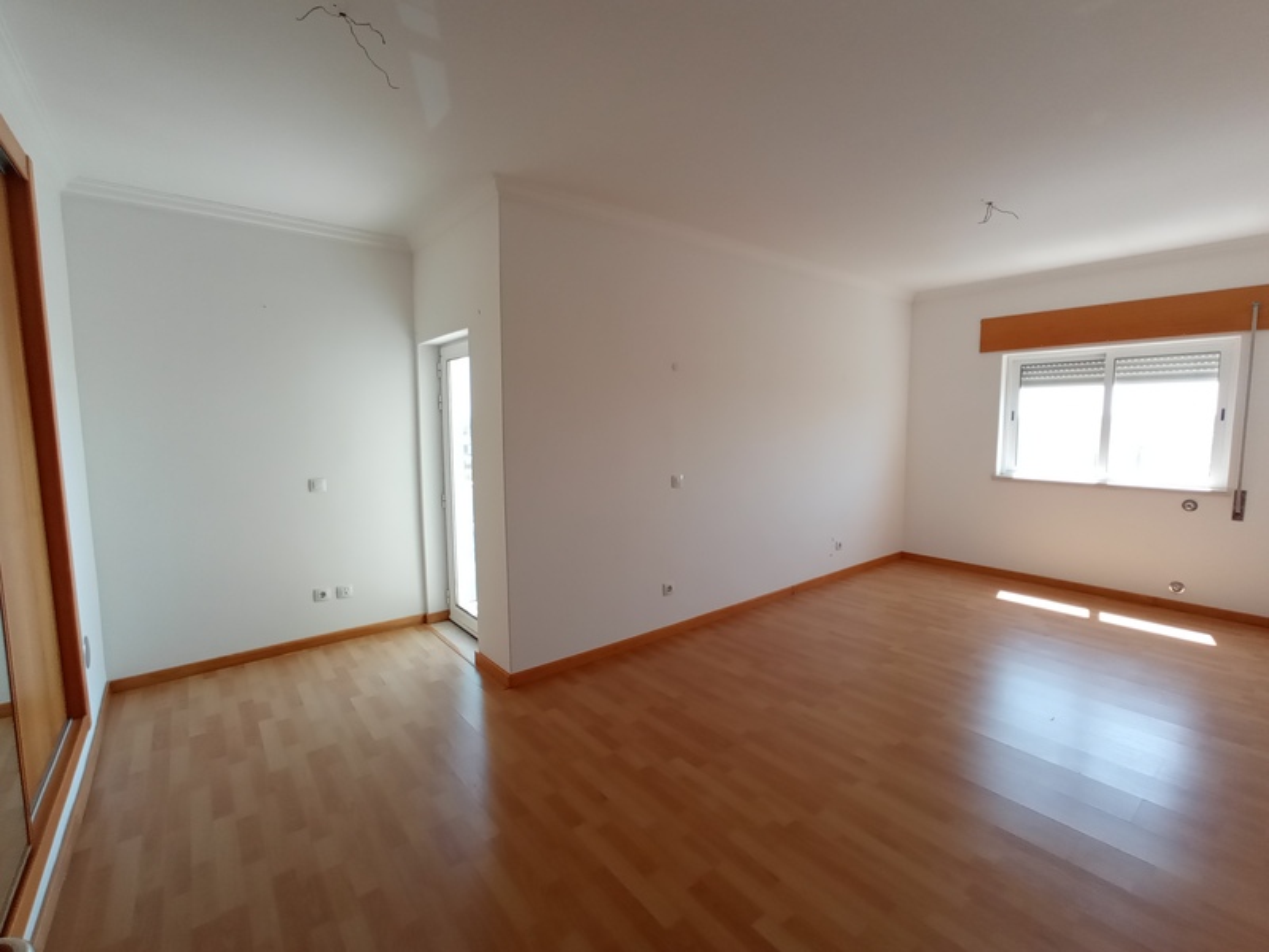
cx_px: 634
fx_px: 550
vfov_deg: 81.7
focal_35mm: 15
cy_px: 476
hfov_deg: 98.2
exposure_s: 1/105
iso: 113
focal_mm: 1.65
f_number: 2.2
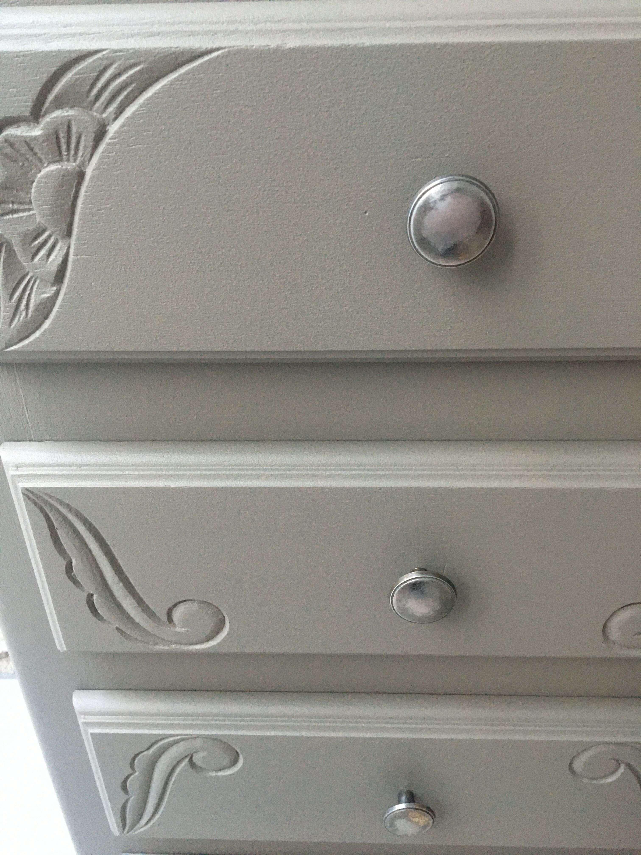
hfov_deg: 48.2
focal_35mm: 29
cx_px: 320
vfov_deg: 61.7
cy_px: 428
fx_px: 716
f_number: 2.2
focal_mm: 4.15
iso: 250
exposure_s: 1/33
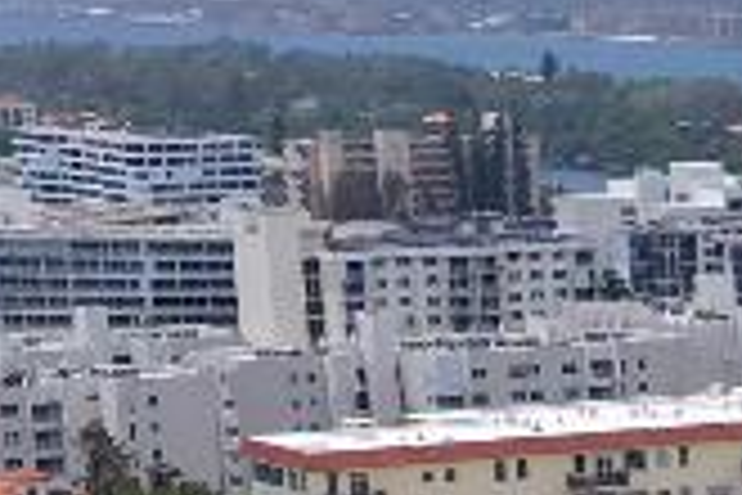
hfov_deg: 9.8
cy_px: 1188
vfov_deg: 6.7
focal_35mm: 195
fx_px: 4019
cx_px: 1462
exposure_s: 1/800
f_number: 6.3
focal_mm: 10.26
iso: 100
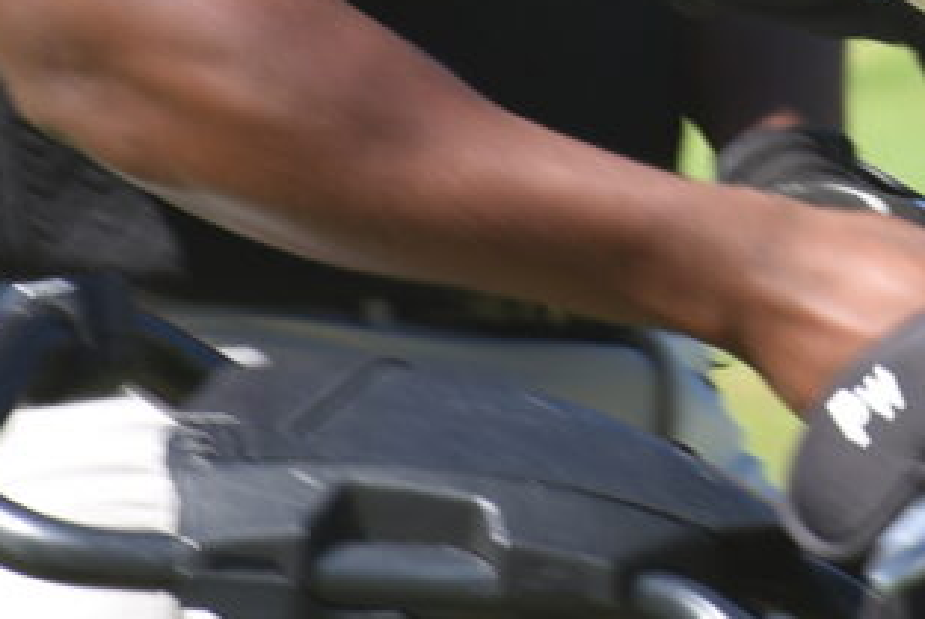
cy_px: -250
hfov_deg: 1.4
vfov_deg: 0.9
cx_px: 1213
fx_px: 38004
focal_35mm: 1477
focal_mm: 200
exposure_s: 1/125
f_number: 9
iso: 100
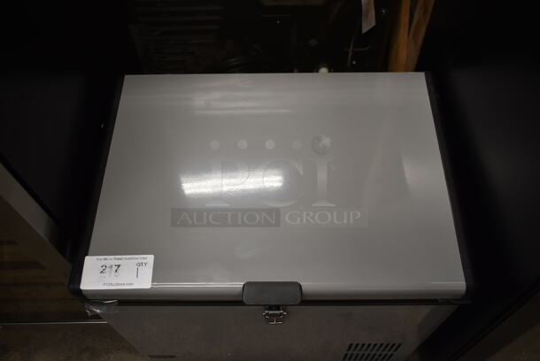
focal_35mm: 33
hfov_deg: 57.2
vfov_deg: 40.1
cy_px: 180
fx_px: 495
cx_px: 270
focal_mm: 22
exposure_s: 1/40
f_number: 3.8
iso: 250
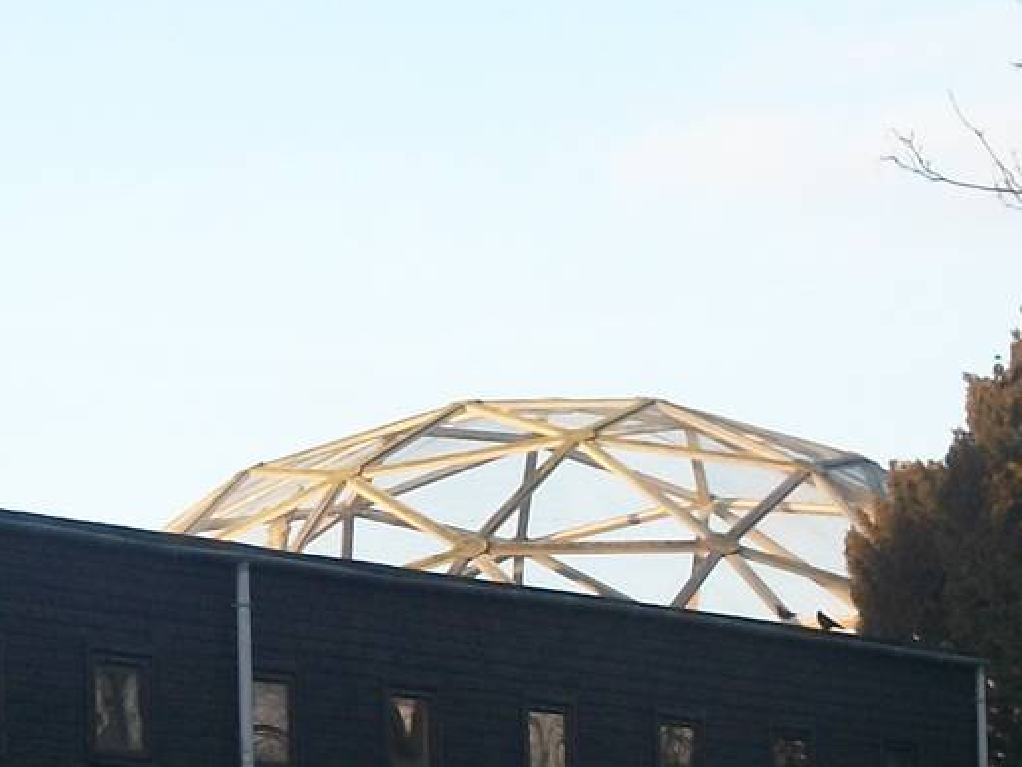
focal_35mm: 192
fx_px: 5670
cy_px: 453
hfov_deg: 10.3
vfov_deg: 7.7
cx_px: 184
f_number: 4.1
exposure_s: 1/100
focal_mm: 11
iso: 80
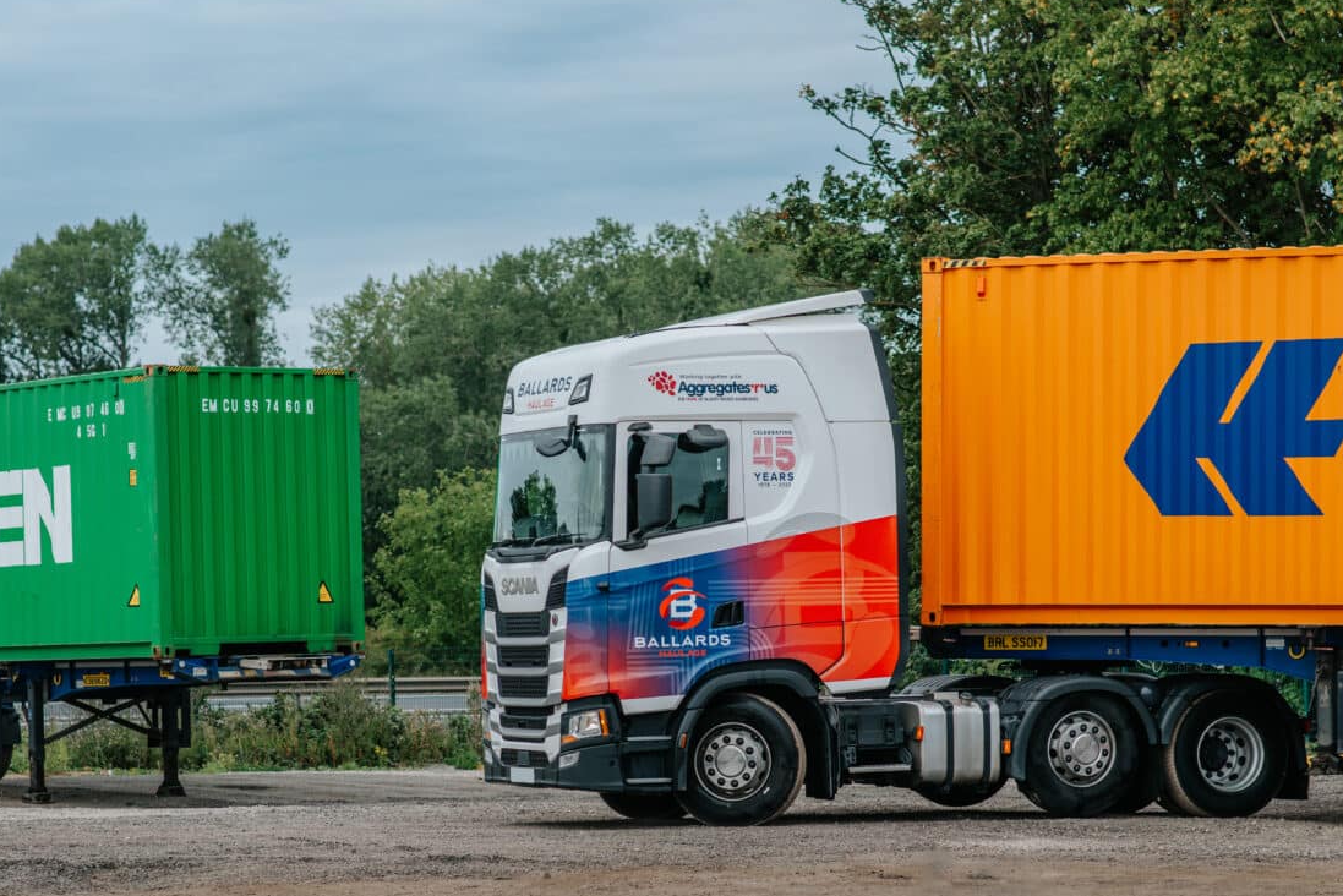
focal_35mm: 124
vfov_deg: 11.0
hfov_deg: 16.5
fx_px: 4627
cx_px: 619
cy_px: 638
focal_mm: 85
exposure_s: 1/1600
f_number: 4
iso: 250
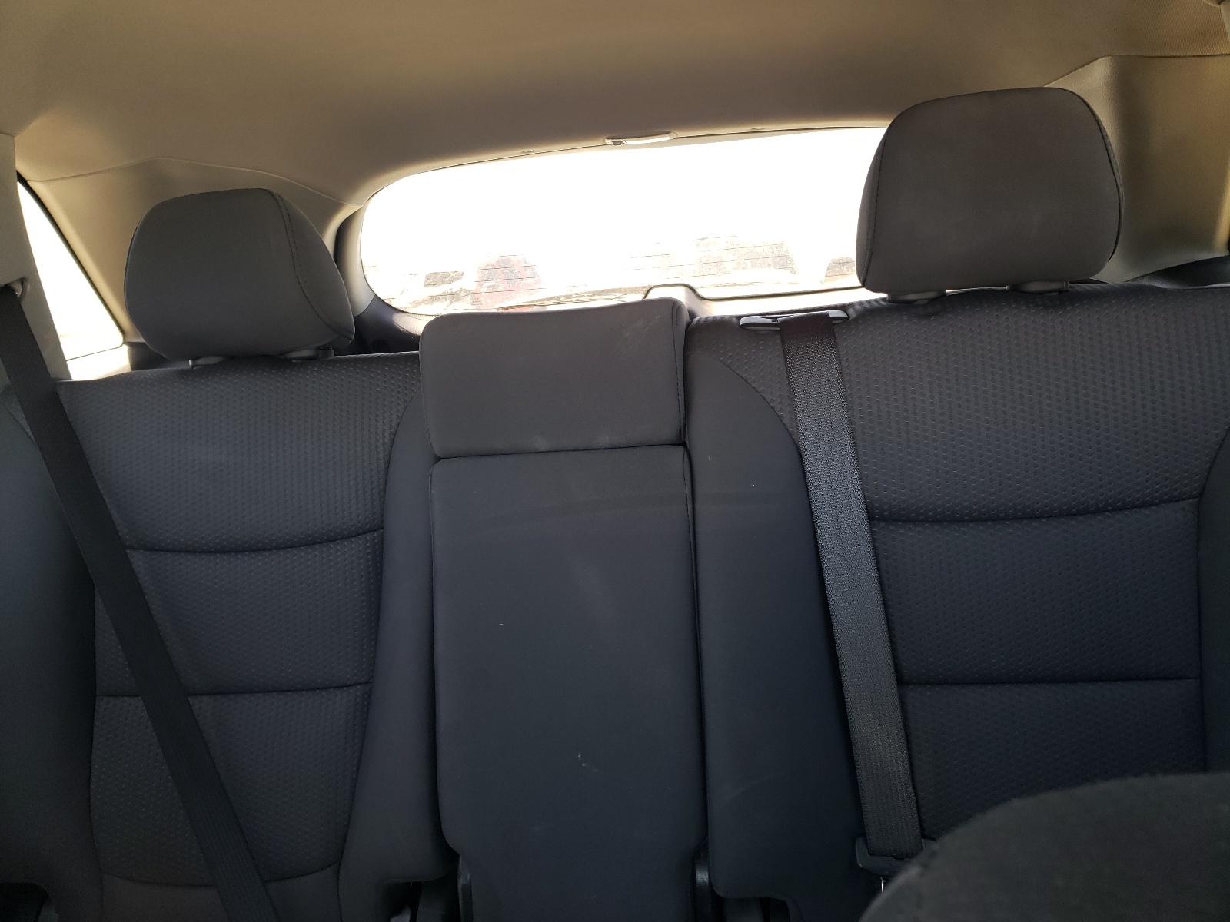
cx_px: 615
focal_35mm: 26
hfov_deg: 67.3
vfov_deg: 53.1
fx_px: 924
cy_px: 461
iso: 58
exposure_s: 1/60.2
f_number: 1.5
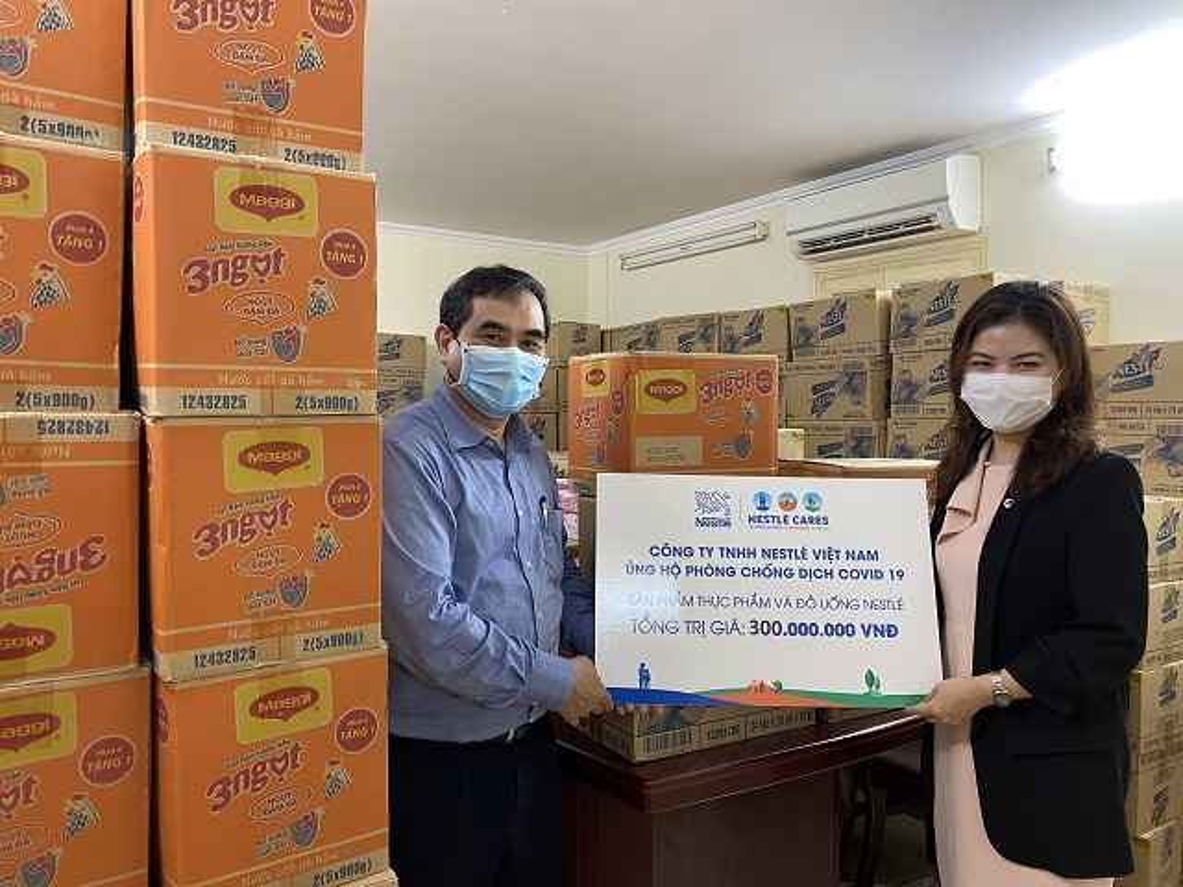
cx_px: 592
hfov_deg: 67.3
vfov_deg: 53.1
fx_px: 889
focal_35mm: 26
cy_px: 444
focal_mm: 4.25
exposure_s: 1/50
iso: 160
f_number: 1.8
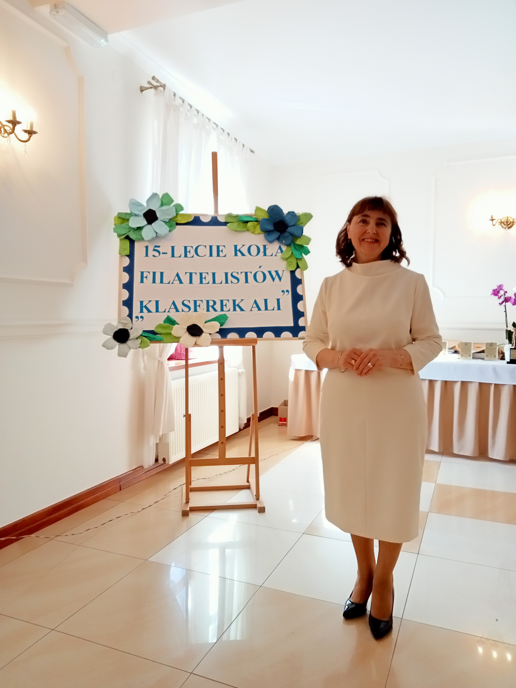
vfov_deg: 63.4
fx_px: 557
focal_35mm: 28
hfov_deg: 49.7
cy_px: 344
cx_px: 258
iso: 160
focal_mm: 3.46
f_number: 2.2
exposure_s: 1/33.3
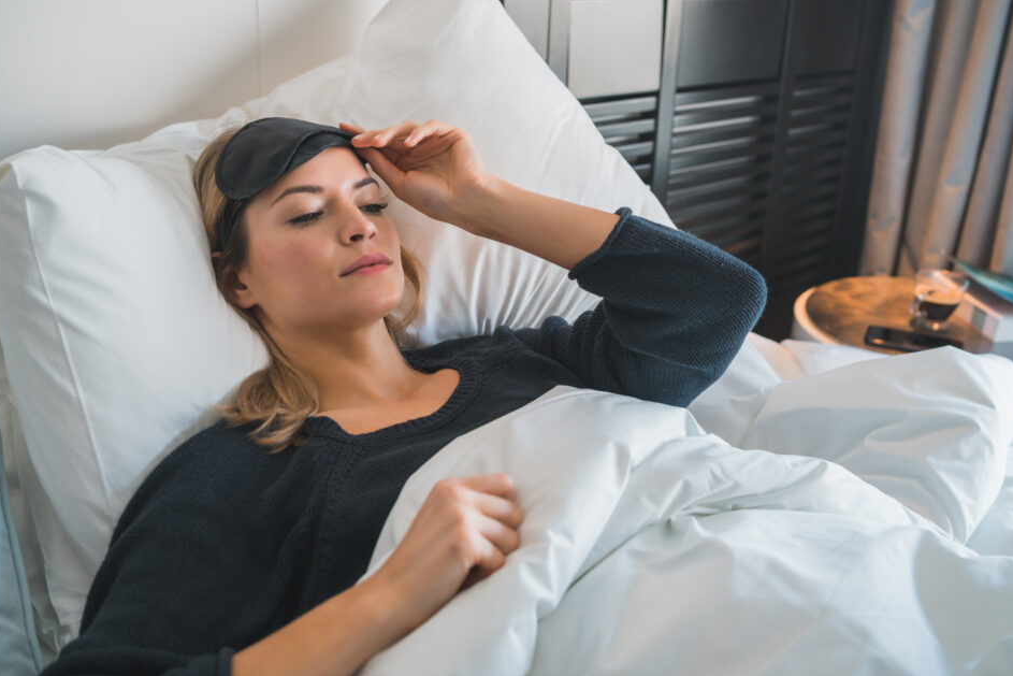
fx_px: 1069
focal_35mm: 38
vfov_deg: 35.1
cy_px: 314
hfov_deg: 50.6
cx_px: 542
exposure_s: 1/80
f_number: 3.5
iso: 320
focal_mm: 35
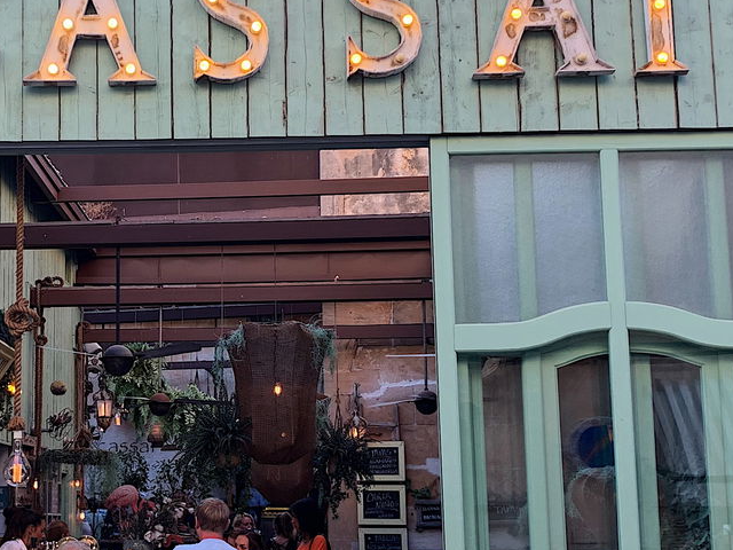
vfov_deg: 22.5
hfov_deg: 29.1
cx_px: 142
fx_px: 1376
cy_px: 343
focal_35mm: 65
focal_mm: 4.25
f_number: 1.8
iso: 25
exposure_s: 1/192
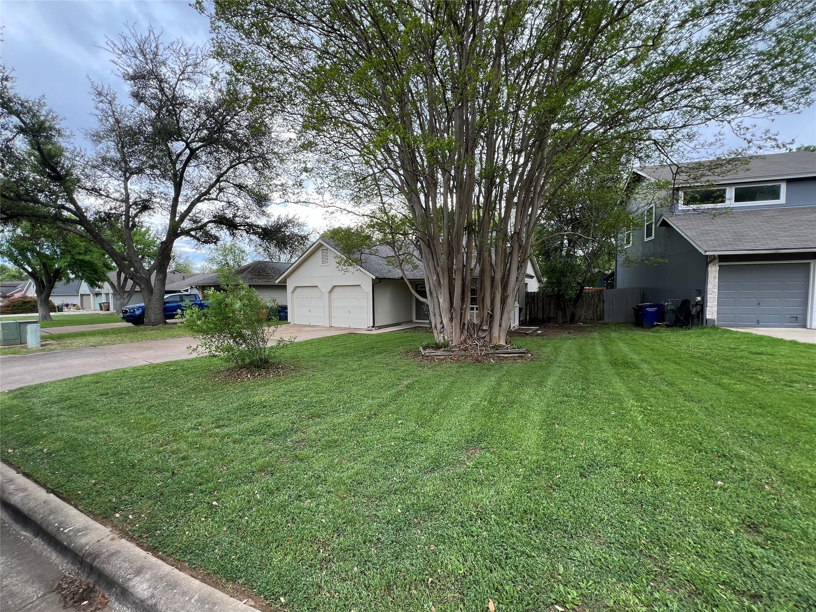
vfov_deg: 89.9
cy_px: 306
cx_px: 408
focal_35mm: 13
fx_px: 306
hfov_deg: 106.2
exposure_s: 1/159
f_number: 1.8
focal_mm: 1.57
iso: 32
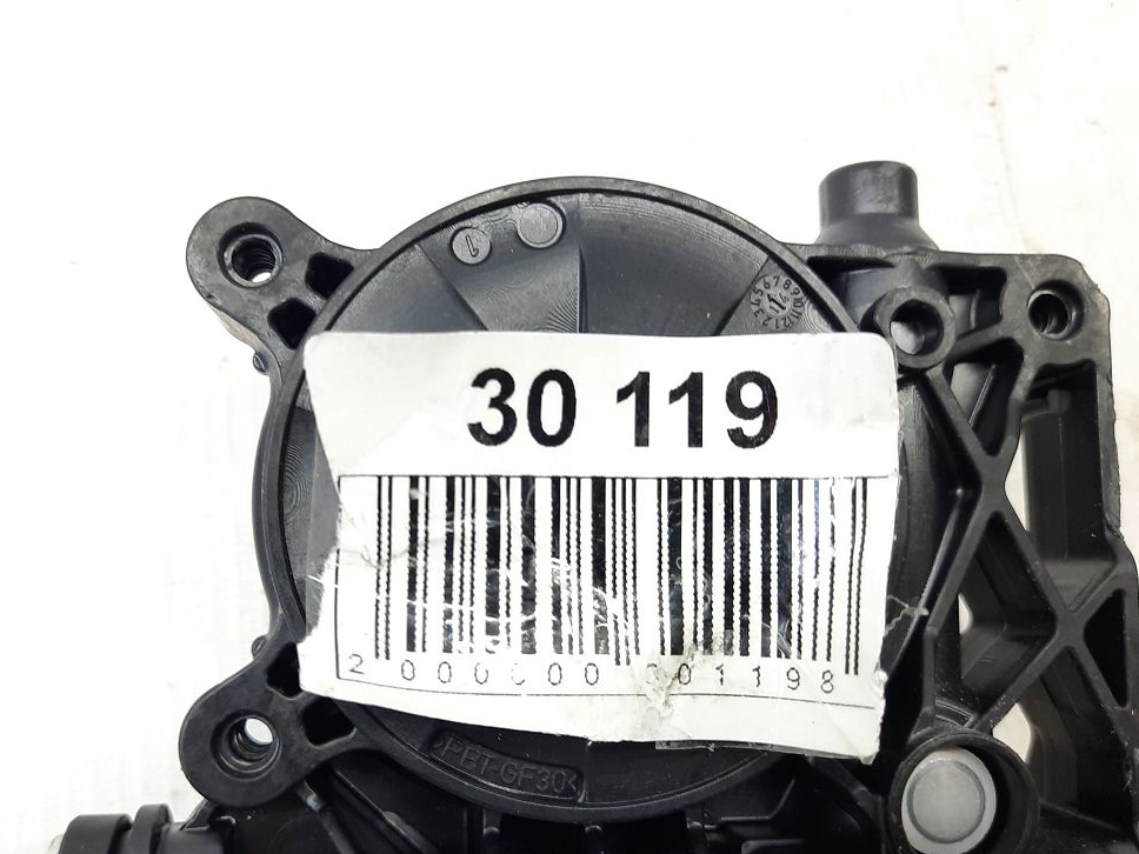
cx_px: 494
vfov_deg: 45.4
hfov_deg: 58.1
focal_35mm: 31
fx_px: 1020
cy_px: 474
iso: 100
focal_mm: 4.6
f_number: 2
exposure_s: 1/50
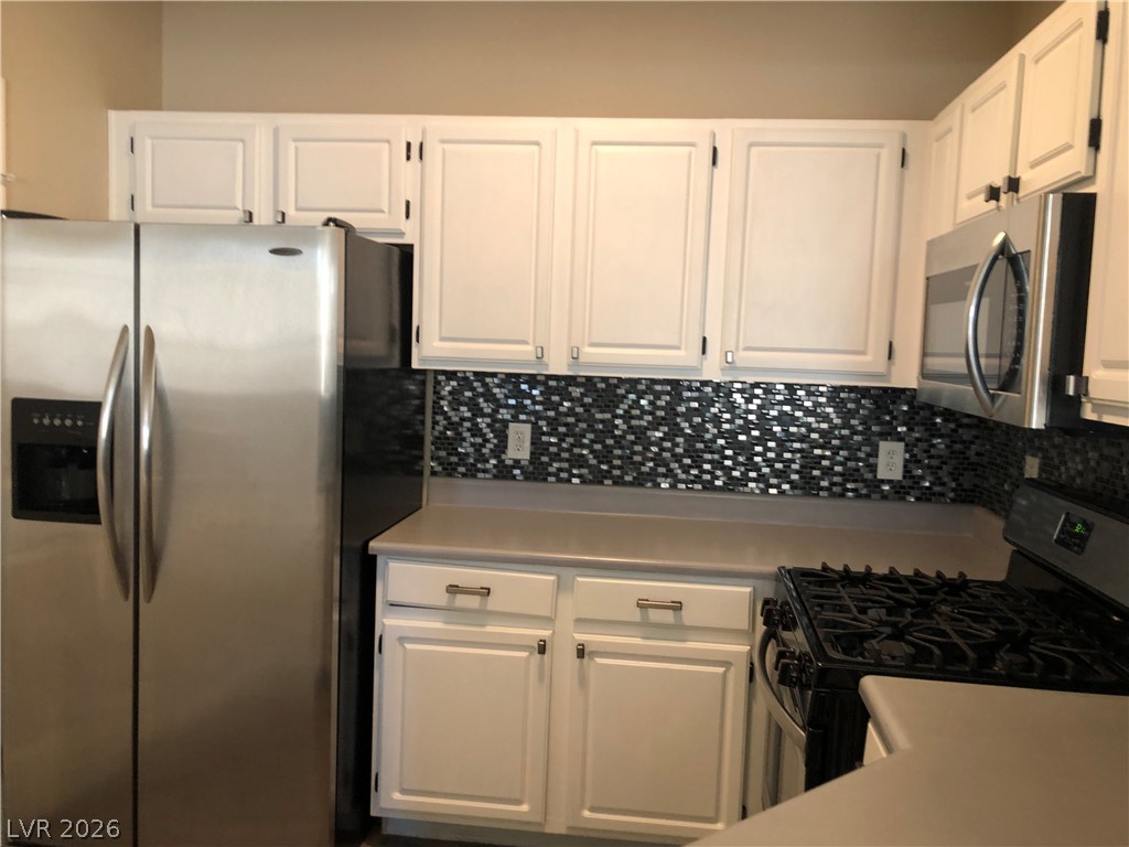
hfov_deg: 63.4
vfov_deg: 49.7
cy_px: 424
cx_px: 564
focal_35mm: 28
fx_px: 913
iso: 40
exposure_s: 1/24
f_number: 1.8
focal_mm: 3.99
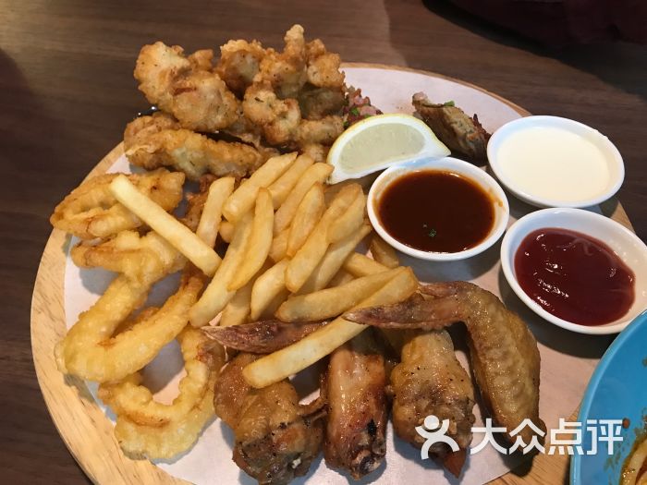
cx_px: 324
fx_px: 523
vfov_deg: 49.7
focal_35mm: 28
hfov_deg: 63.4
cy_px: 242
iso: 80
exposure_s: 1/17
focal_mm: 3.99
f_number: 1.8
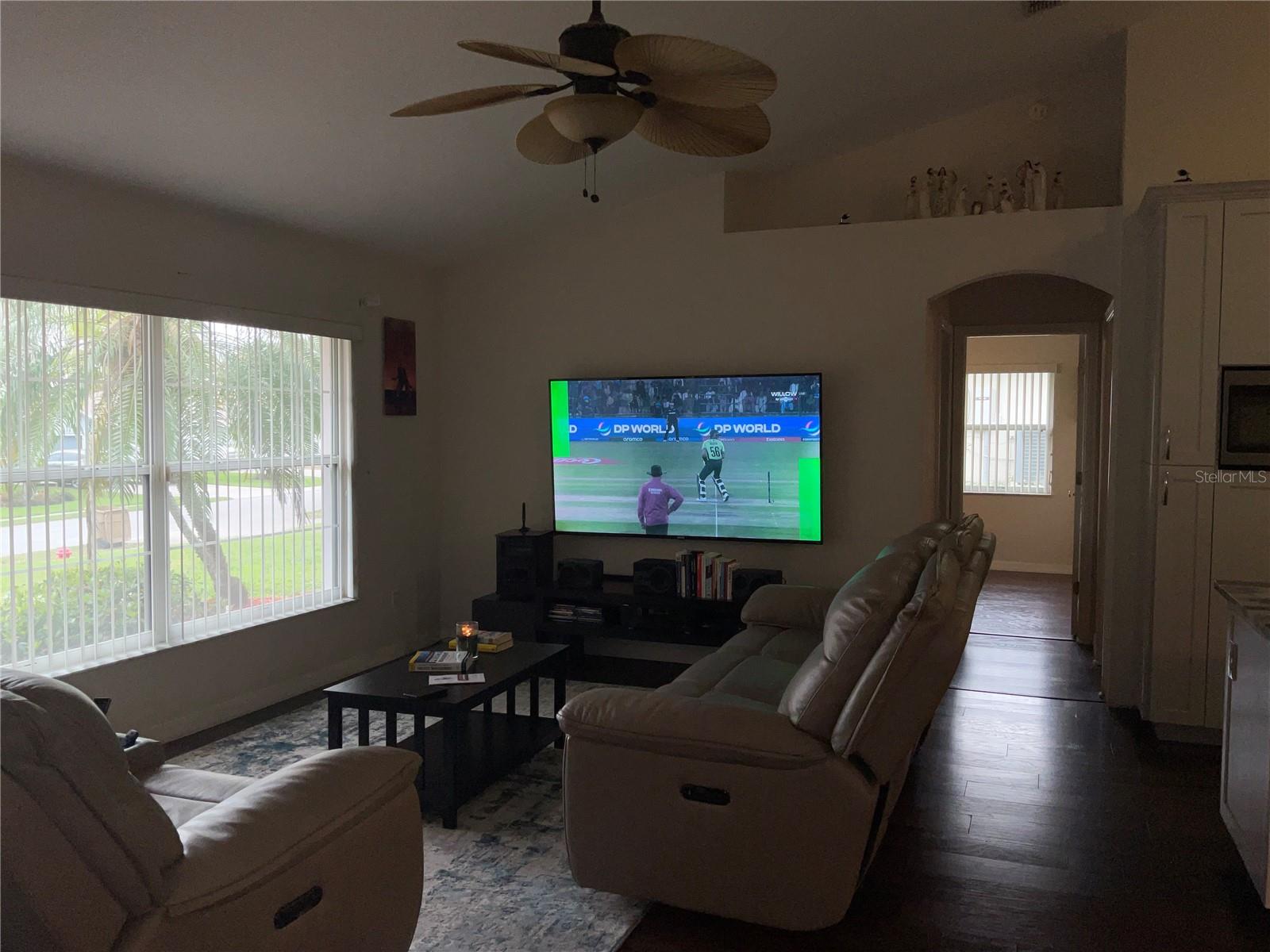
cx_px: 635
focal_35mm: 29
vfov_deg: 48.2
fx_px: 1064
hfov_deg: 61.7
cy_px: 476
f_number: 1.8
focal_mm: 3
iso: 16
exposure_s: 1/99
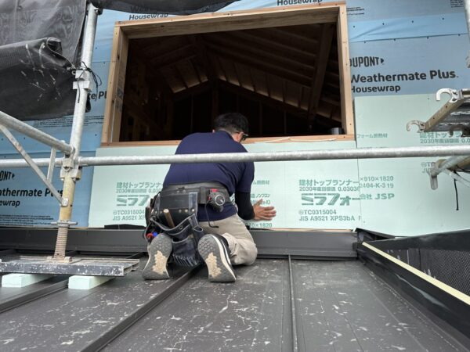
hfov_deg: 71.6
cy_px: 176
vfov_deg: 56.8
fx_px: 326
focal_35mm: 24
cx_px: 235
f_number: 1.78
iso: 80
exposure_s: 1/1050
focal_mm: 6.86
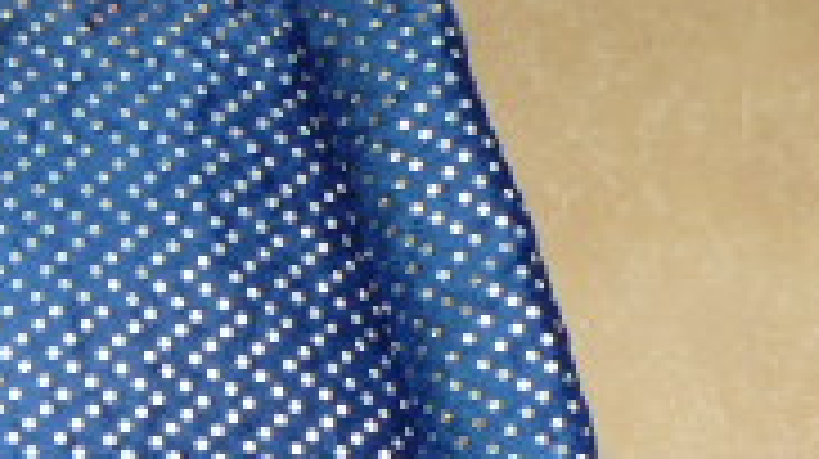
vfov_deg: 12.3
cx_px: -410
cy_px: 747
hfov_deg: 20.0
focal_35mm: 92
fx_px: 1996
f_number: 3.3
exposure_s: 1/80
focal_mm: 4.3
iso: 100
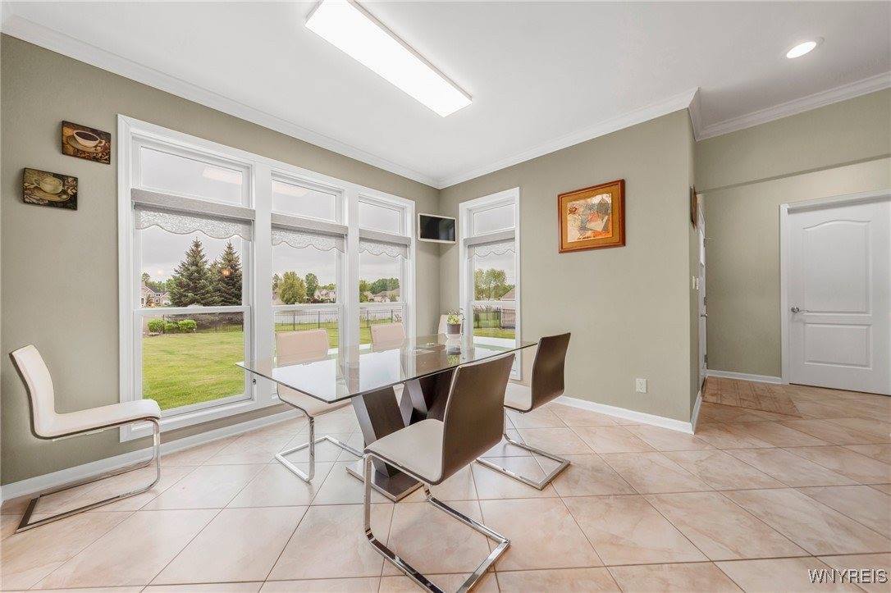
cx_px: 446
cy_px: 296
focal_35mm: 12
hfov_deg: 112.6
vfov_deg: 89.9
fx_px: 297
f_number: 4
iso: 100
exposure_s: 1/40
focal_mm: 12
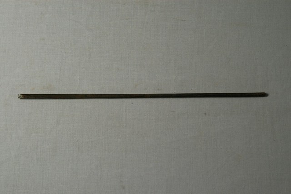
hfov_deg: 27.0
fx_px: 605
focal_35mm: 75
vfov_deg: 18.1
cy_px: 97
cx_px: 146
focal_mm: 50
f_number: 10
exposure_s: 1/10
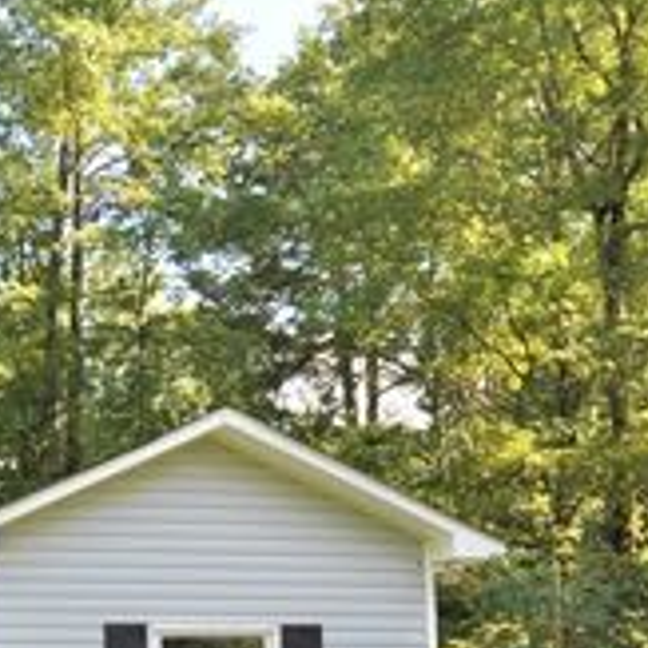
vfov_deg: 21.6
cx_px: -115
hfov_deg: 20.8
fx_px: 1652
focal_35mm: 78
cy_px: 604
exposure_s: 1/200
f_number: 7.1
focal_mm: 20
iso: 200
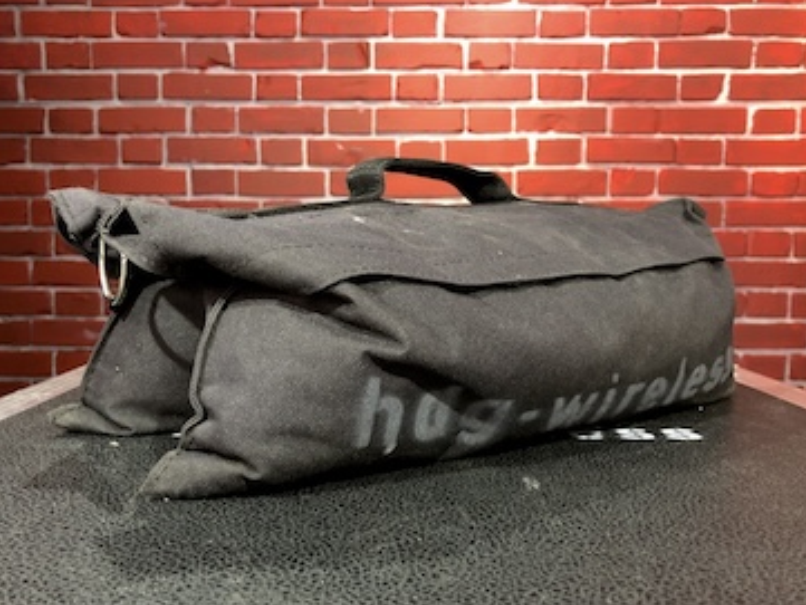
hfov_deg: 58.3
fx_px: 722
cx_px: 404
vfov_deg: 45.4
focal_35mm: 31
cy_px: 319
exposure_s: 1/5
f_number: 1.8
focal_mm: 3.99
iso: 100
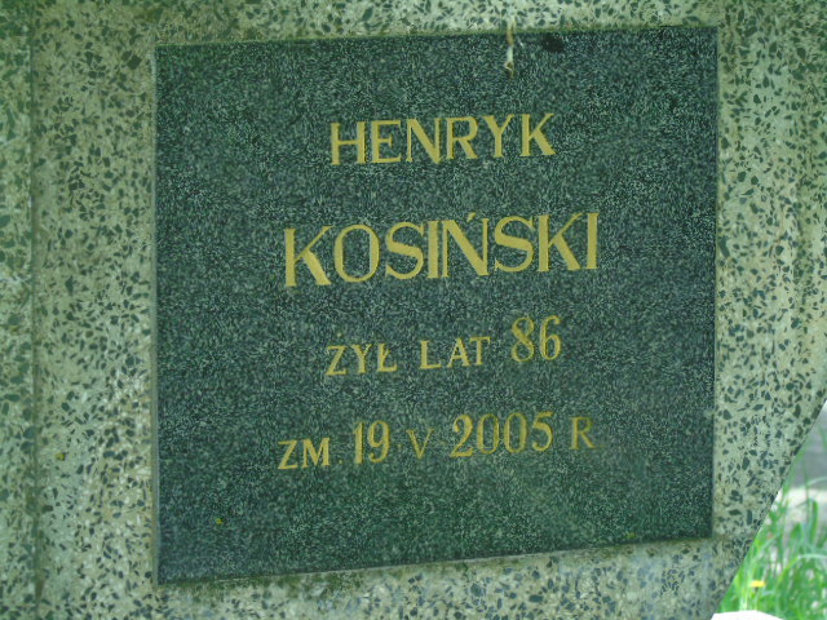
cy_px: 310
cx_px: 414
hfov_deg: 9.3
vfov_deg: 7.0
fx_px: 5065
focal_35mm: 212
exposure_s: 1/125
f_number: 4.7
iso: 250
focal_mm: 38
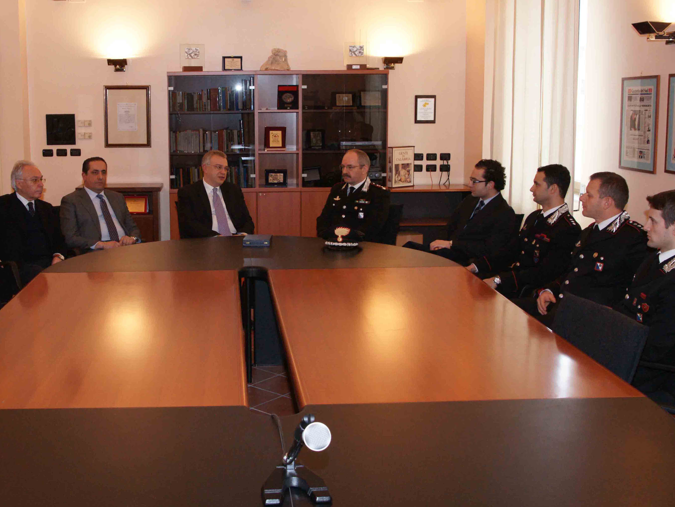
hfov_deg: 67.3
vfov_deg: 53.1
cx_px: 350
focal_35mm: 26
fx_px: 507
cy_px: 253
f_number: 5.6
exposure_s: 1/80
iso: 800
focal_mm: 24
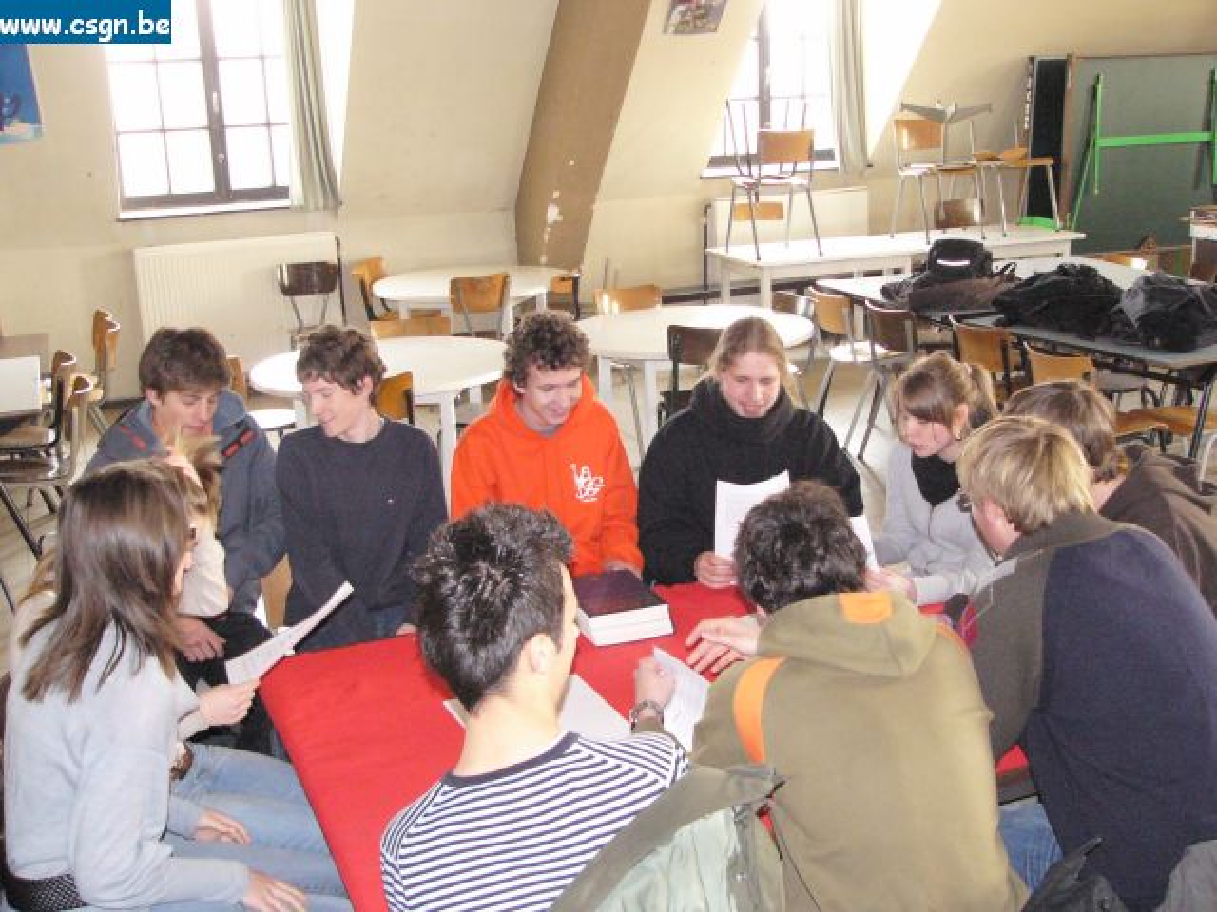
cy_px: 456
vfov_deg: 33.6
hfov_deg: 43.9
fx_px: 1512
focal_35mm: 43
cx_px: 608
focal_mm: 7.1
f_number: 2.8
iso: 400
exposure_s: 1/60
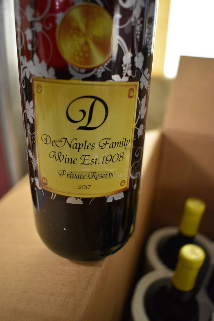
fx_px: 240
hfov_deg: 48.0
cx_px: 107
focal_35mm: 27
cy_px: 160
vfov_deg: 67.3
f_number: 3.5
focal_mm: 18
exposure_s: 1/60
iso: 3200
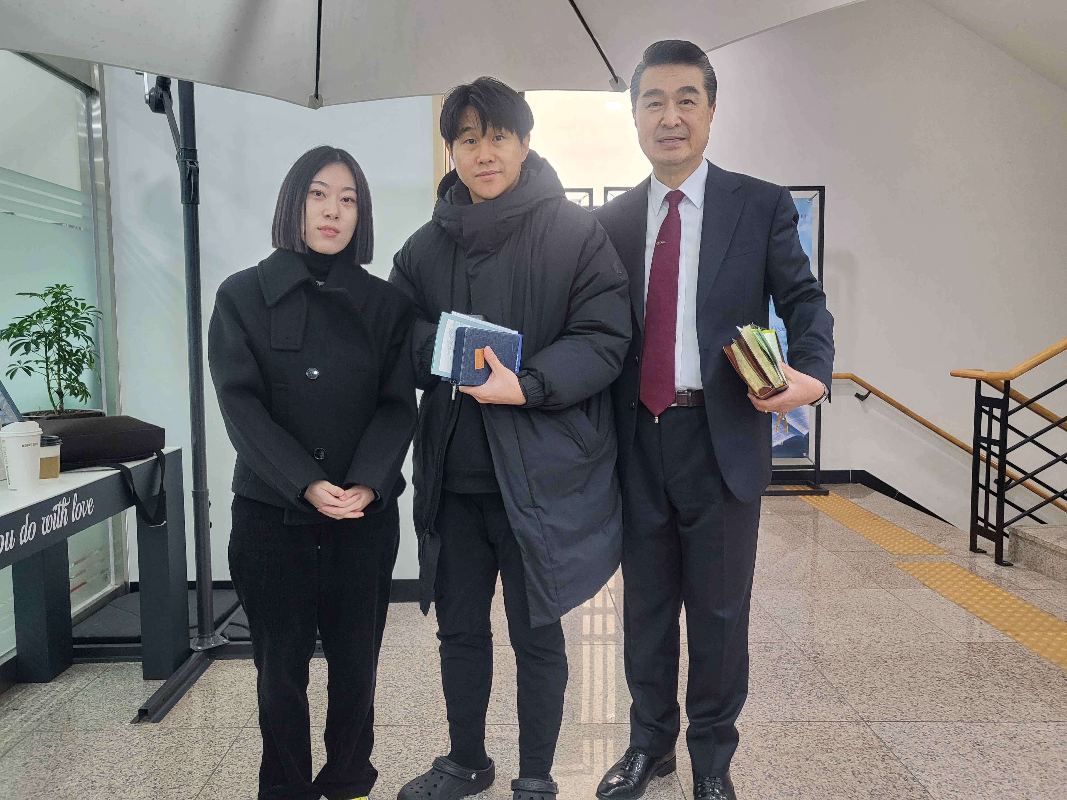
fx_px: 801
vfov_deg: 53.1
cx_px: 534
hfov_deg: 67.3
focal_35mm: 26
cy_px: 400
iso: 200
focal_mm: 4.25
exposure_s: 1/40
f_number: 1.8
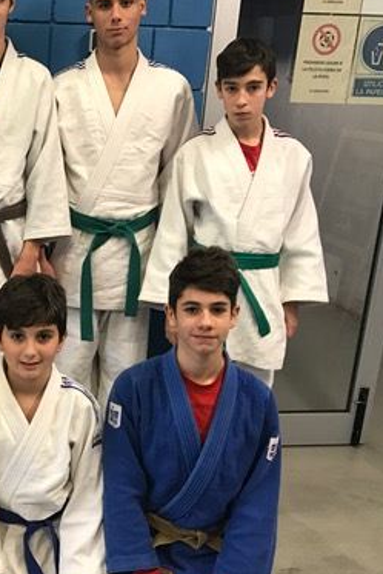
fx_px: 797
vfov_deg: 39.5
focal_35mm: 50
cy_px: 320
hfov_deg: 25.4
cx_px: -17
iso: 32
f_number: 1.8
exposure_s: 1/33
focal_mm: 3.99
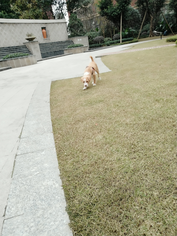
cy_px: 118
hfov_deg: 51.4
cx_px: 88
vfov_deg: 65.3
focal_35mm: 27
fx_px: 184
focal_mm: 3.95
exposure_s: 1/50
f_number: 1.8
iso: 123
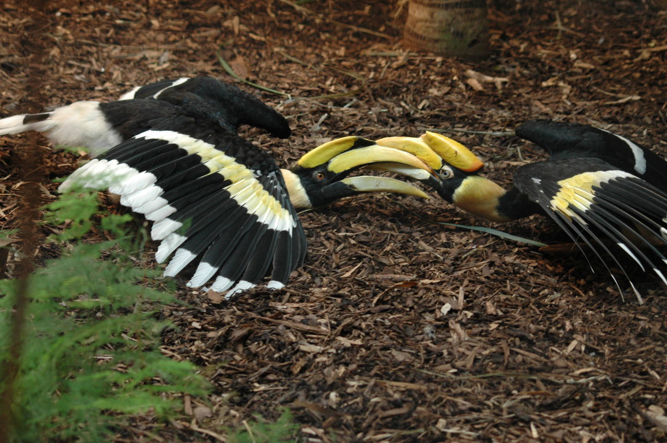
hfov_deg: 19.5
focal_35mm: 105
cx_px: 334
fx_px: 1943
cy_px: 222
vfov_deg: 13.0
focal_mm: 70
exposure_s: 1/100
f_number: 5
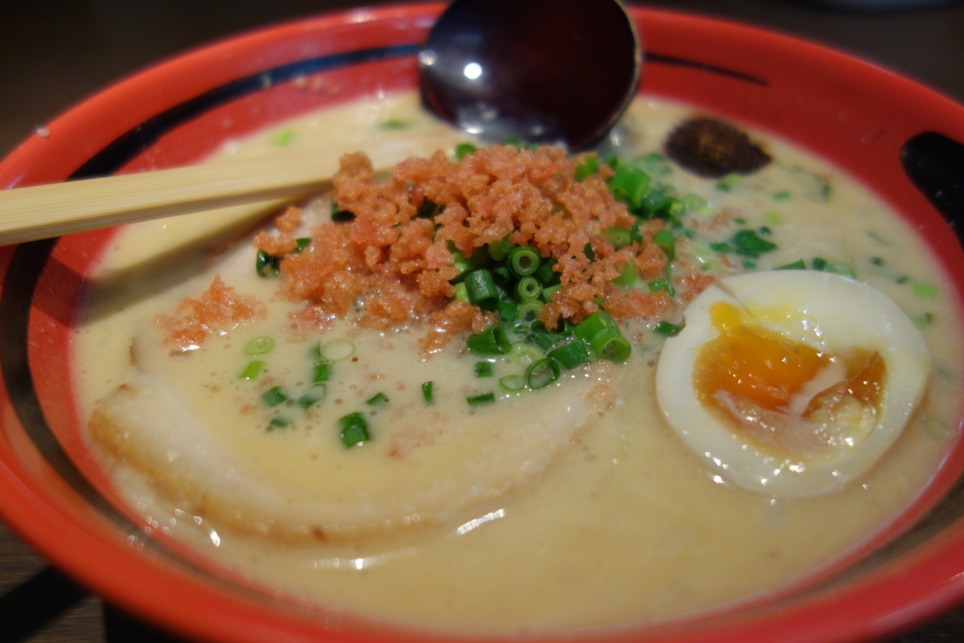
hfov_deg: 65.5
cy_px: 322
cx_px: 482
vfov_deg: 46.4
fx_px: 750
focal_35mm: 28
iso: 125
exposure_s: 1/30
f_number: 1.8
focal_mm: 10.4
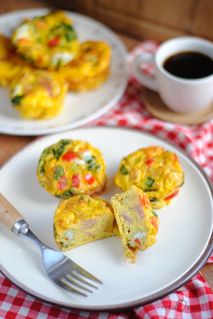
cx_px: 106
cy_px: 160
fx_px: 664
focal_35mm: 75
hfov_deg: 18.2
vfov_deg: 27.0
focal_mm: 50
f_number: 1.8
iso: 100
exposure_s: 1/250
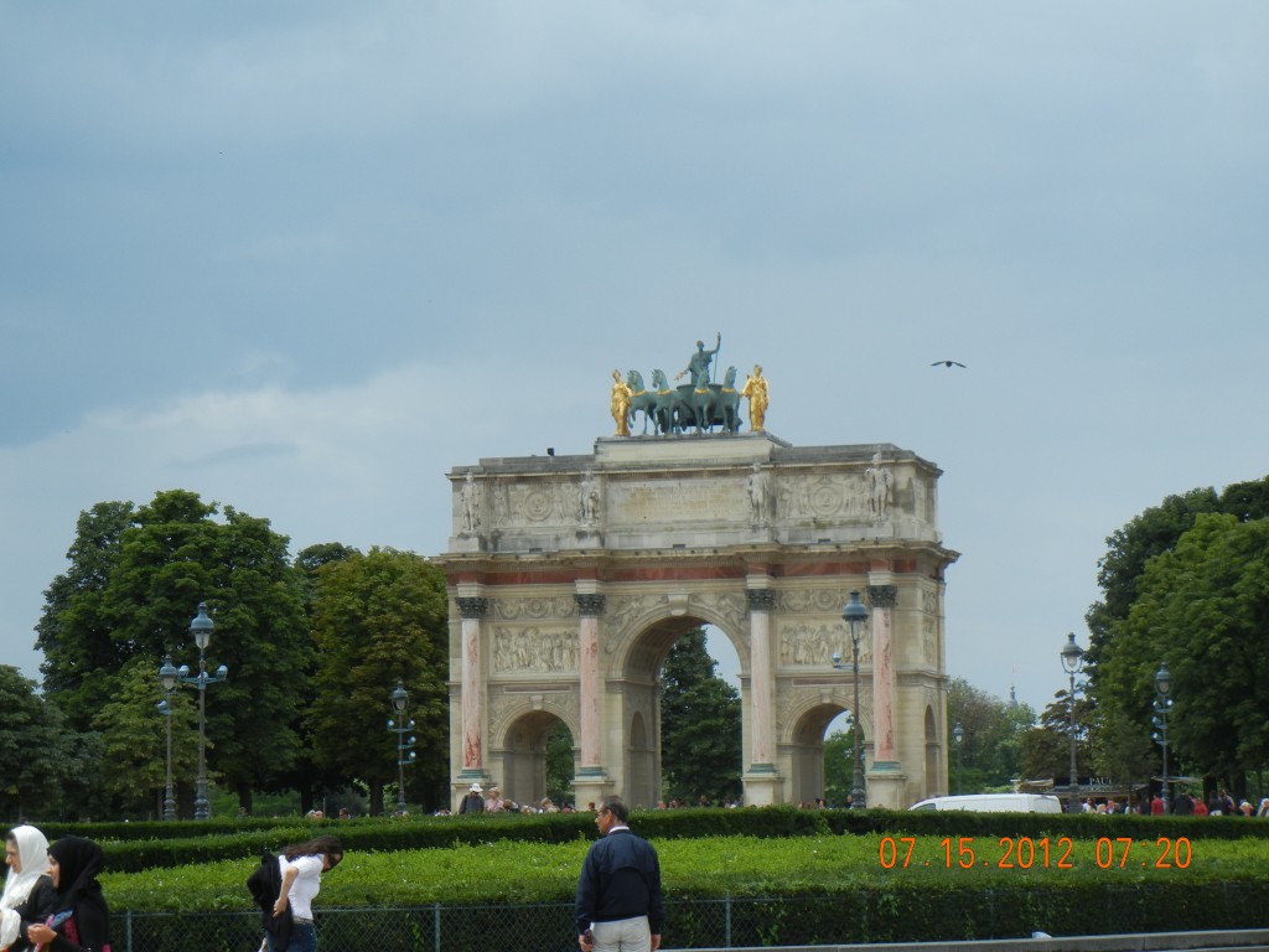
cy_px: 476
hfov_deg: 17.0
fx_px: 4252
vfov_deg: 12.8
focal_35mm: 116
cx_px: 634
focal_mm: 20.9
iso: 160
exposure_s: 1/748
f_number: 4.6
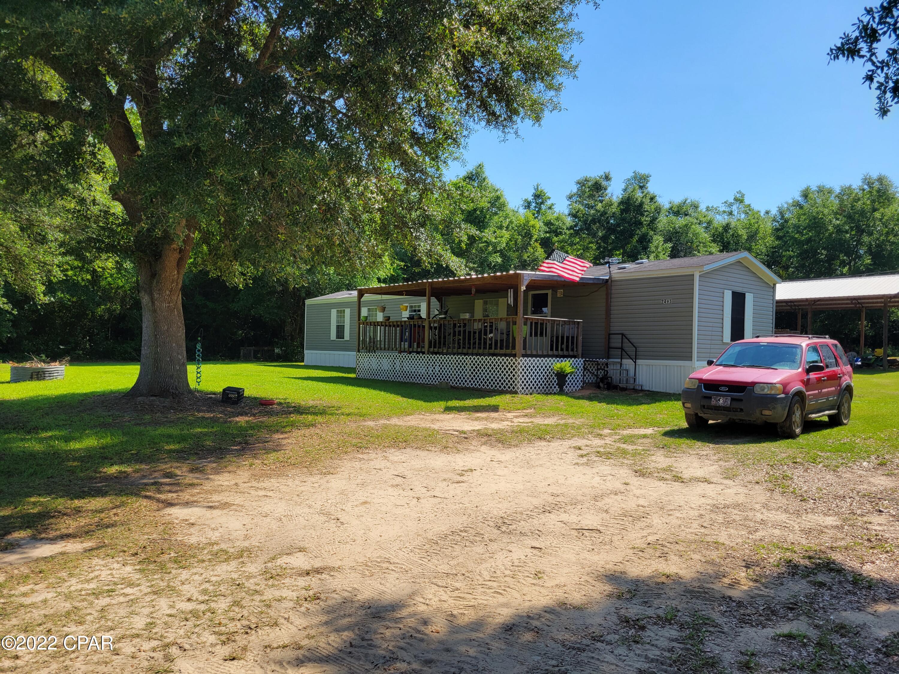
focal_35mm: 26
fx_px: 675
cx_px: 450
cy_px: 337
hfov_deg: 67.3
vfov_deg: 53.1
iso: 40
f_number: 1.8
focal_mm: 5.4
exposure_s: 1/1770
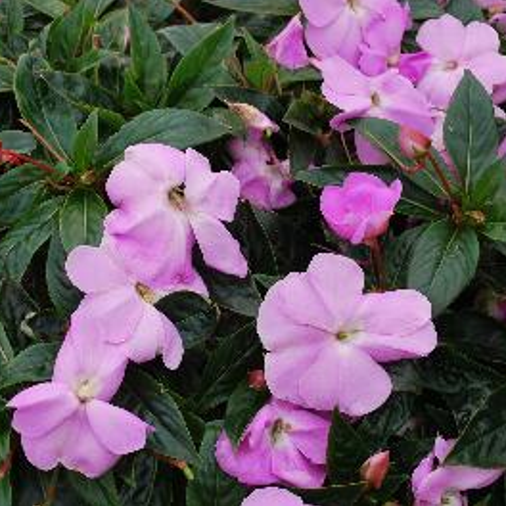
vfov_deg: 29.6
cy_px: 253
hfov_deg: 29.5
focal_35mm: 58
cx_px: 201
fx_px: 959
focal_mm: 30
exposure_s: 1/60
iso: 100
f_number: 8
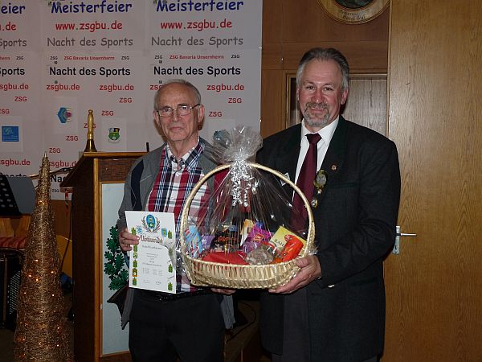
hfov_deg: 39.7
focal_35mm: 48
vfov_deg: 30.3
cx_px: 241
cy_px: 181
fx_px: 668
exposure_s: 1/30
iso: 125
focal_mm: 8.5
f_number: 3.2
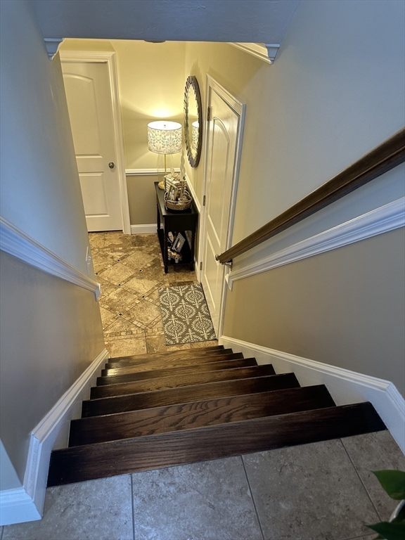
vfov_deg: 71.6
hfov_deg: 56.8
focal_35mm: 24
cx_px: 202
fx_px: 374
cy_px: 270
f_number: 1.78
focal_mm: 6.86
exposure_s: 1/60
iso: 160
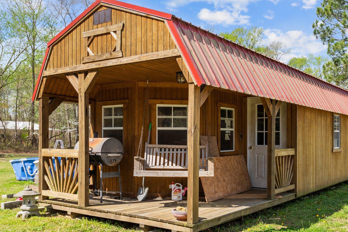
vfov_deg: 35.1
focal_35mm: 38
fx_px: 367
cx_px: 195
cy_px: 116
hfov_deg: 50.6
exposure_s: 1/200
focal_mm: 32
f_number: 8
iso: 100
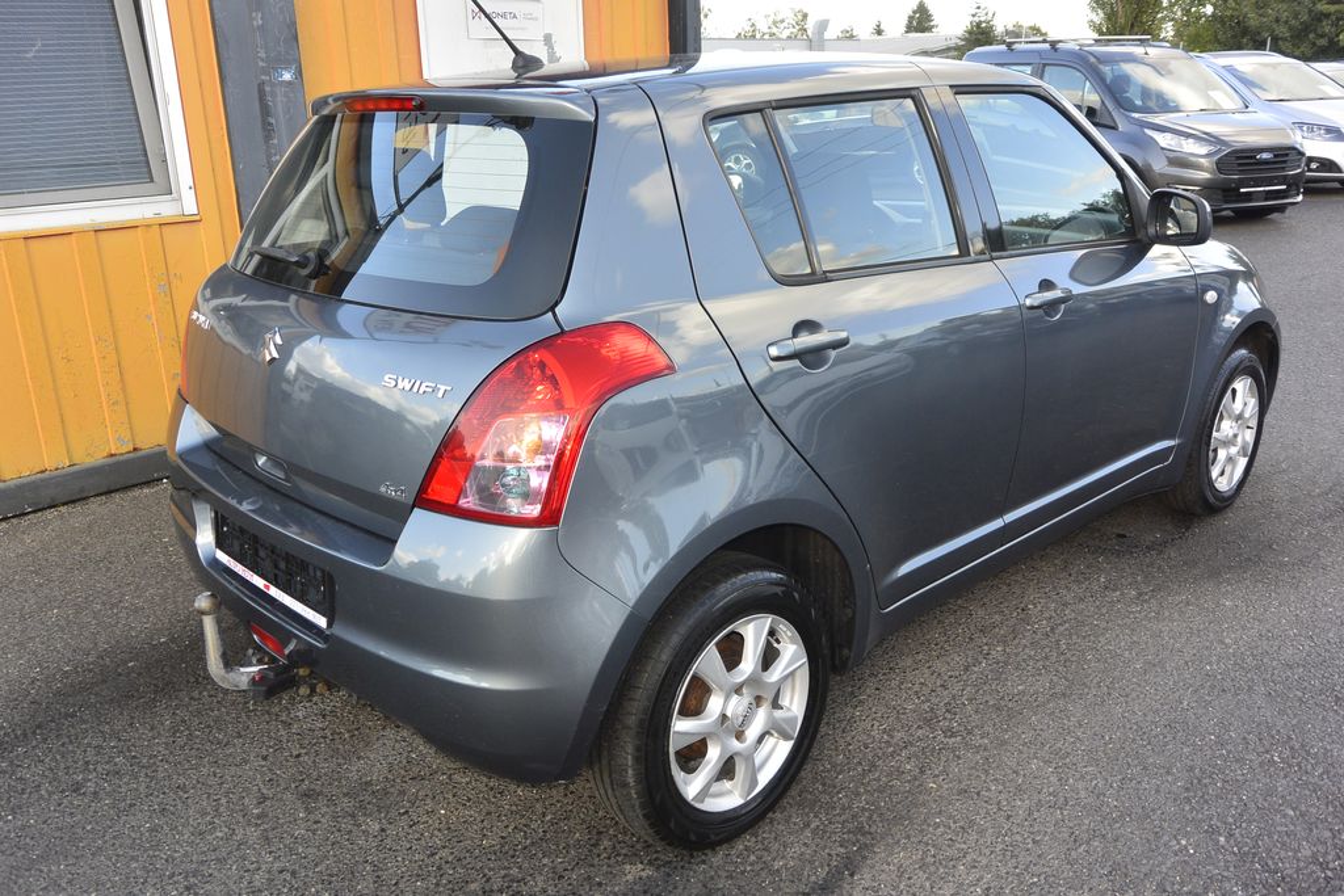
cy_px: 448
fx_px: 1083
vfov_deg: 45.0
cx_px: 672
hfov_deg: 63.7
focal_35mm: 29
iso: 160
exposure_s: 1/250
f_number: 4
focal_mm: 11
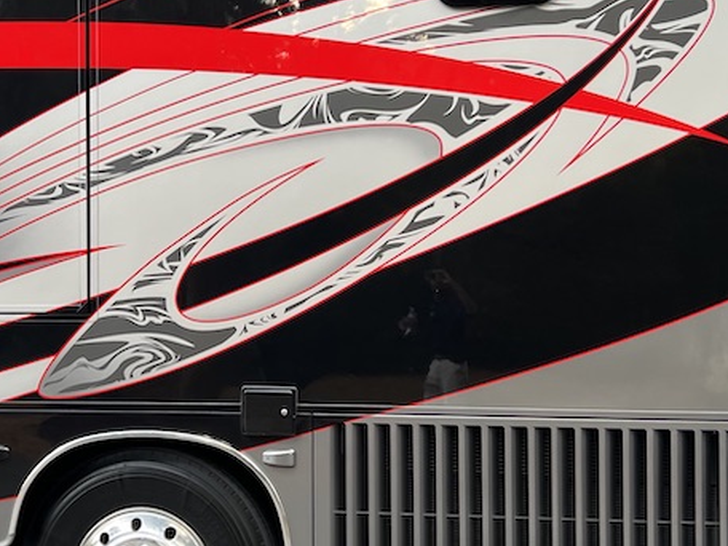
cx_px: 260
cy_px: 251
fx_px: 1199
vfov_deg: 25.7
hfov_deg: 33.6
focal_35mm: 57
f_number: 1.5
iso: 50
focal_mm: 5.7
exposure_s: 1/121
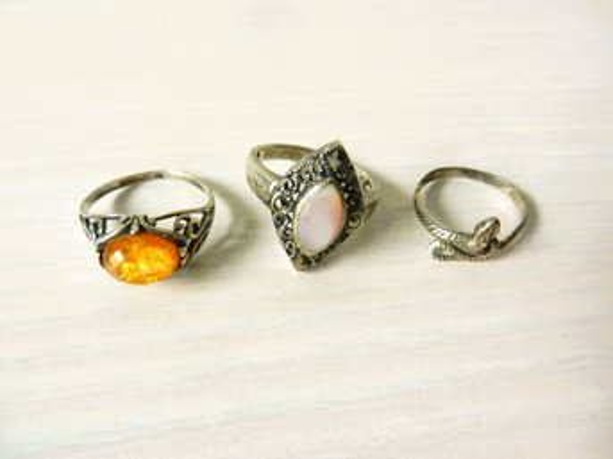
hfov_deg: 69.4
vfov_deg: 54.9
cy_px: 230
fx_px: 443
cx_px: 306
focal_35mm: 25
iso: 180
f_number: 3.5
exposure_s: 1/30
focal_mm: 4.5
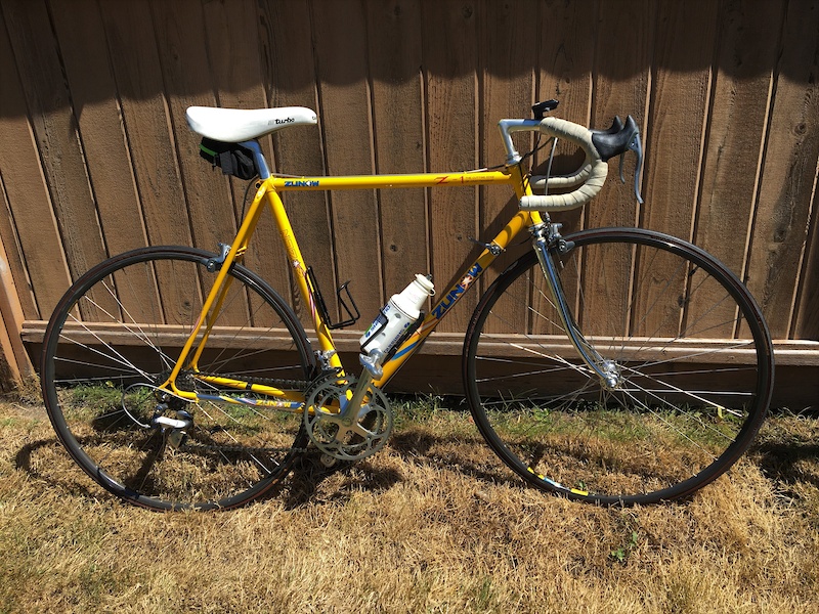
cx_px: 410
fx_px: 686
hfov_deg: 61.7
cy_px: 307
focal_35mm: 29
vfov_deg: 48.2
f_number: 2.2
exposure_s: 1/1099
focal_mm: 4.15
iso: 25
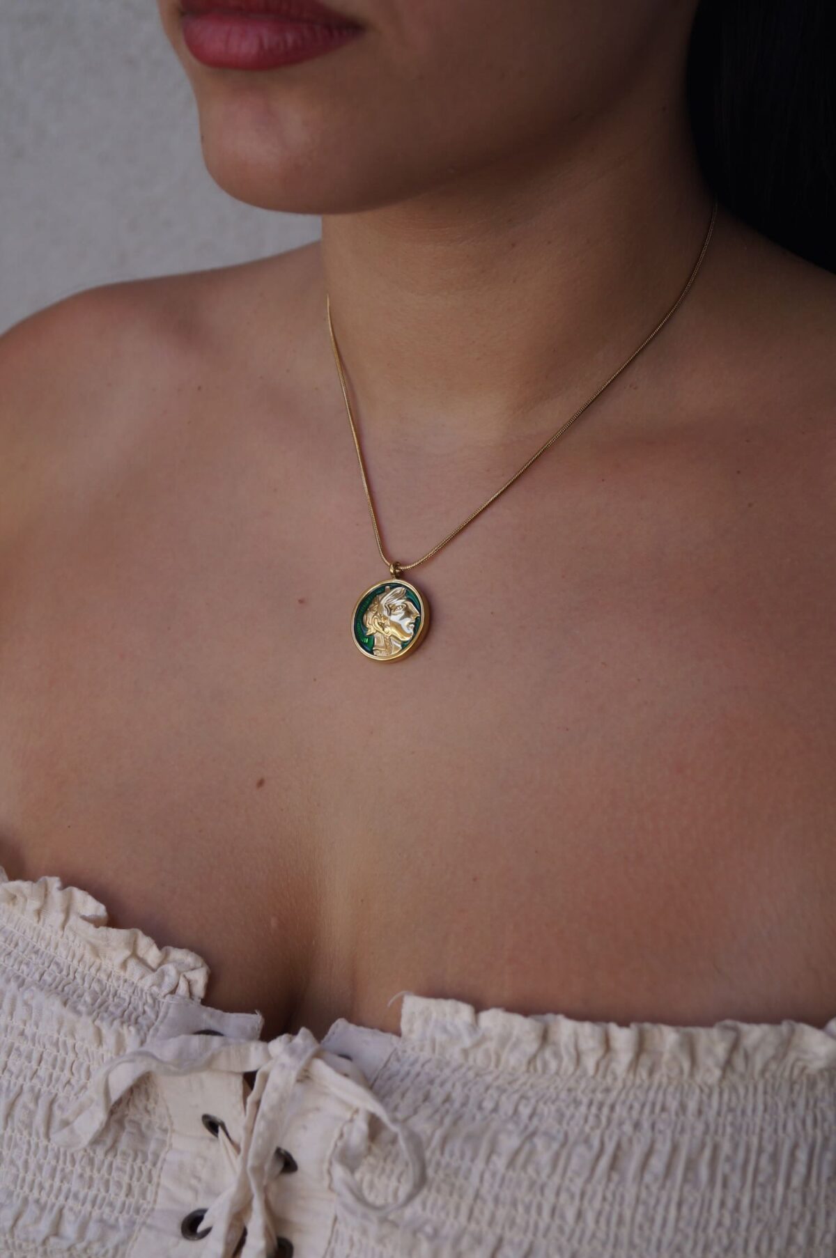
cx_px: 418
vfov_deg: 27.0
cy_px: 629
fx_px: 2618
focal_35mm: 75
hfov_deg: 18.1
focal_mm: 50
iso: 200
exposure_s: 1/160
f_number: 5.6
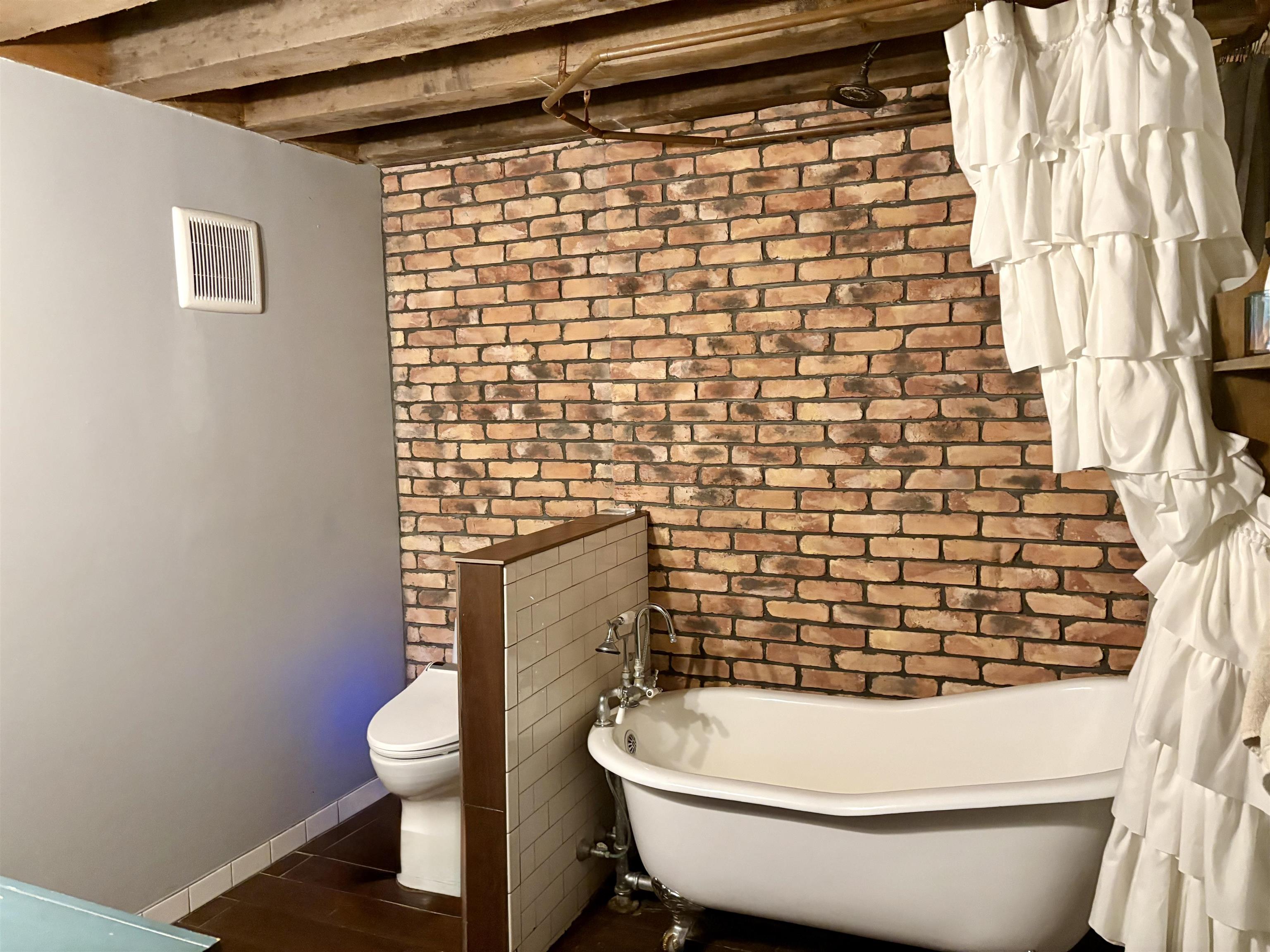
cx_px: 635
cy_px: 476
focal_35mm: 26
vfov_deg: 53.1
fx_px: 954
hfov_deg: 67.3
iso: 500
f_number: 1.6
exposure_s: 1/30
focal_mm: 5.96
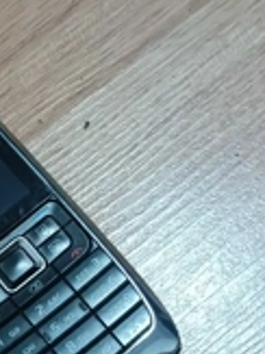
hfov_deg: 20.9
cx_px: -41
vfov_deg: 29.3
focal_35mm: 66
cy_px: 226
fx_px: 675
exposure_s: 1/25
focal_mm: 3.98
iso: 1000
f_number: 1.8
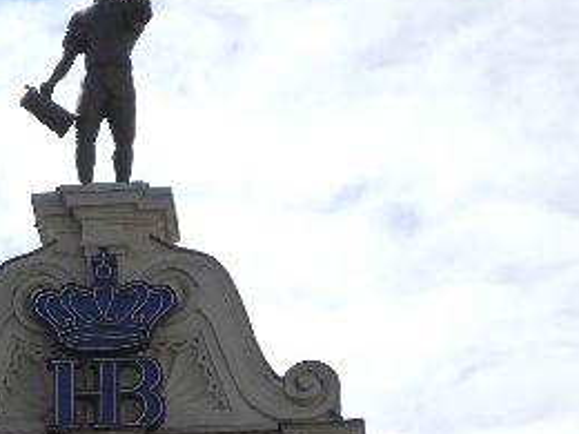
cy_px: 396
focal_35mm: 275
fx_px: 4600
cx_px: -18
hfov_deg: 7.2
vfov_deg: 5.4
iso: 100
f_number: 4.5
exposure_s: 1/1250
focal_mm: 25.4
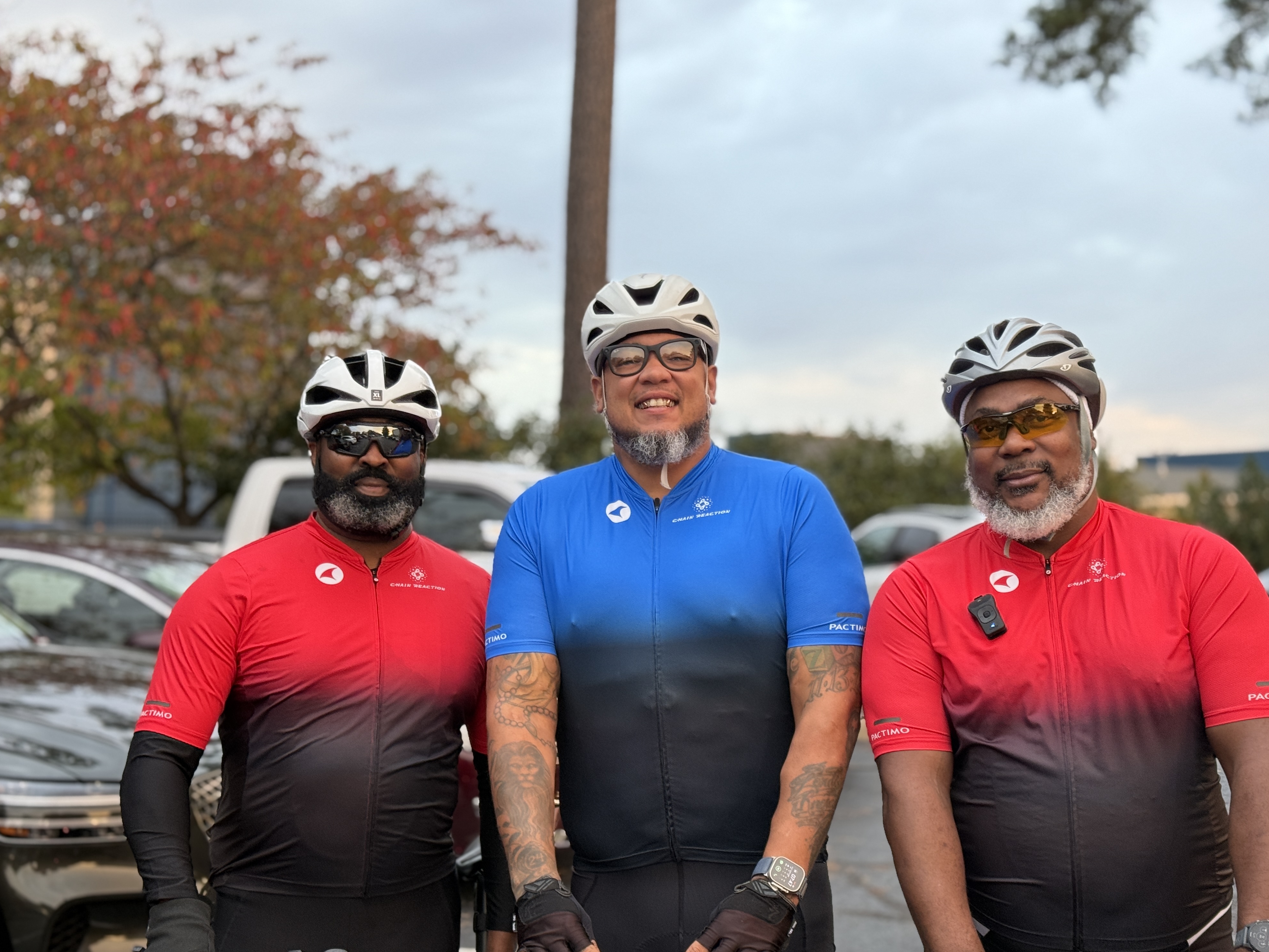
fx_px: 1796
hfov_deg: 38.9
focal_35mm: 49
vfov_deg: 29.7
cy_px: 483
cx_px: 646
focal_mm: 6.76
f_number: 1.78
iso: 125
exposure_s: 1/56
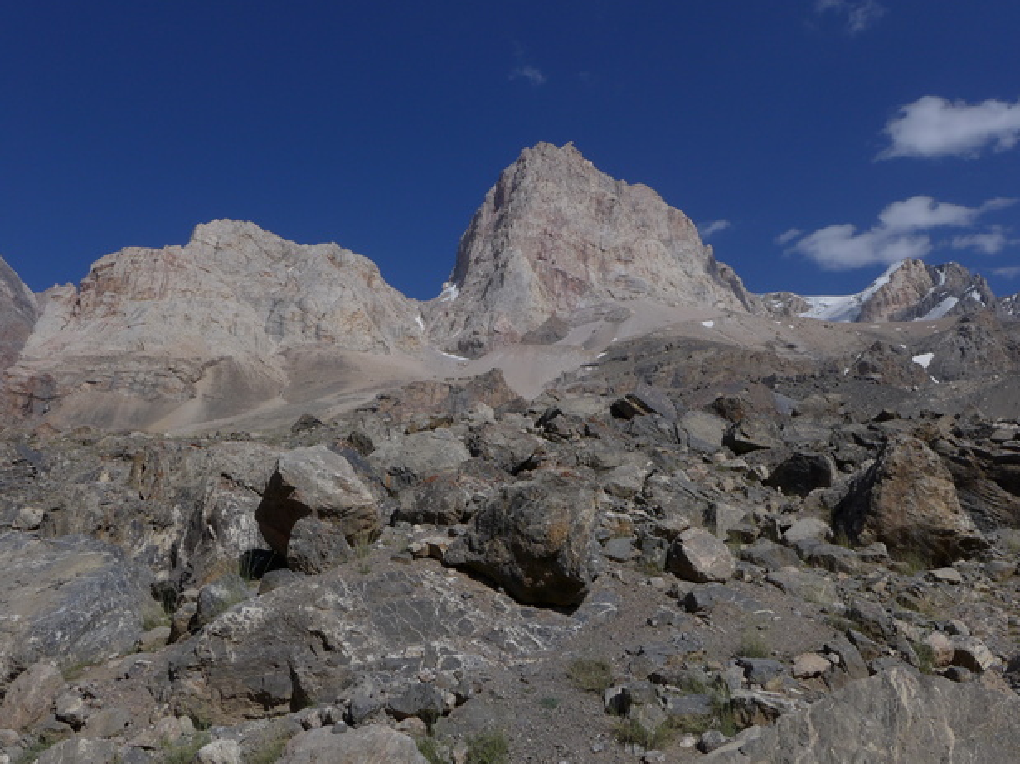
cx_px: 488
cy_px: 389
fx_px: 795
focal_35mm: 27
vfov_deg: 51.3
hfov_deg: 65.3
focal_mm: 4.7
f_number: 4
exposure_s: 1/2000
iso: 80
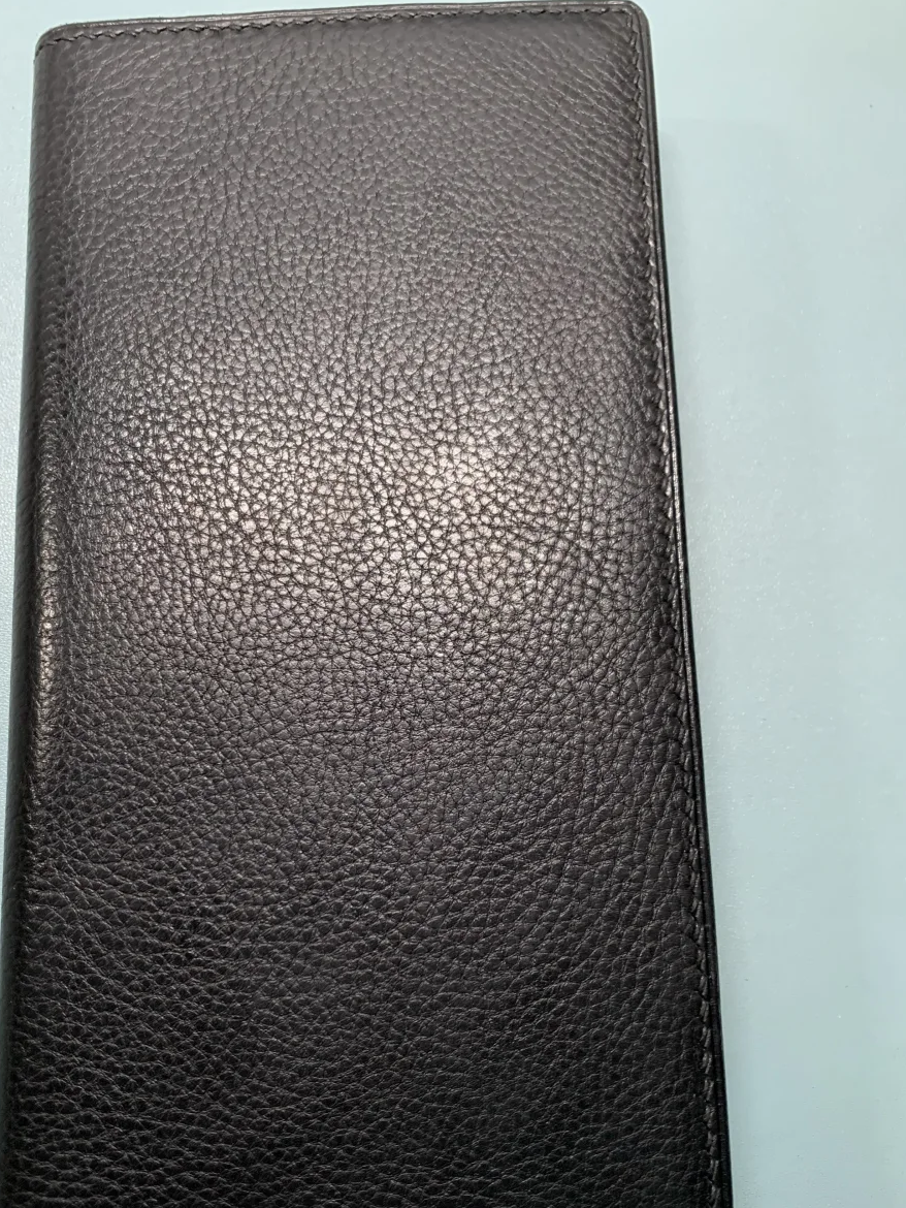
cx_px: 370
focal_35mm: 32
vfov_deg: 56.5
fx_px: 1116
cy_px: 700
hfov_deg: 44.0
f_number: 1.8
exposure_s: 1/60
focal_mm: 4.25
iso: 200
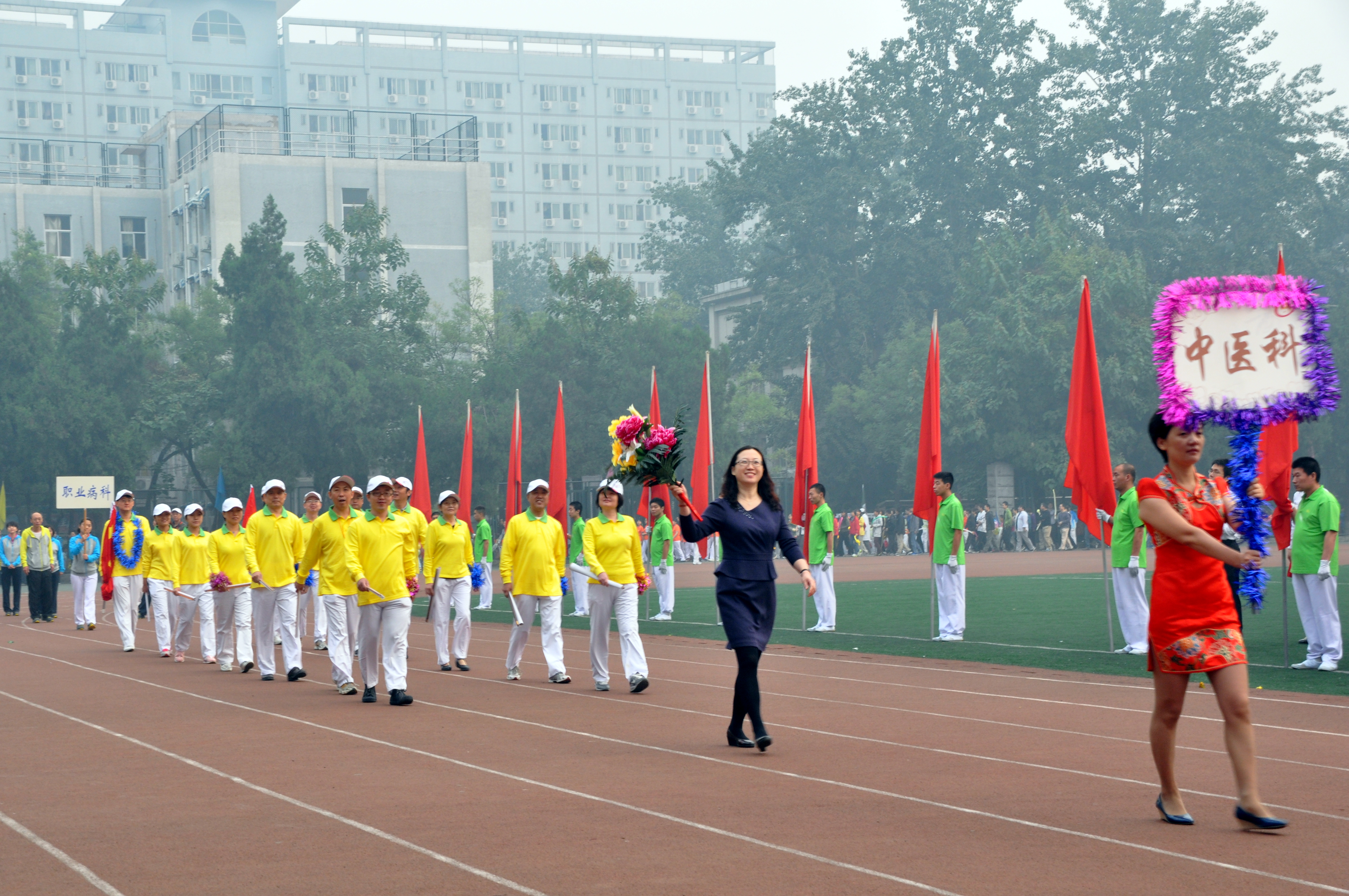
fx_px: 2470
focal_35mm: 66
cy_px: 448
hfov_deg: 30.5
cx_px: 674
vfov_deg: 20.6
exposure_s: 1/100
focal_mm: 44
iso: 400
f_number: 10
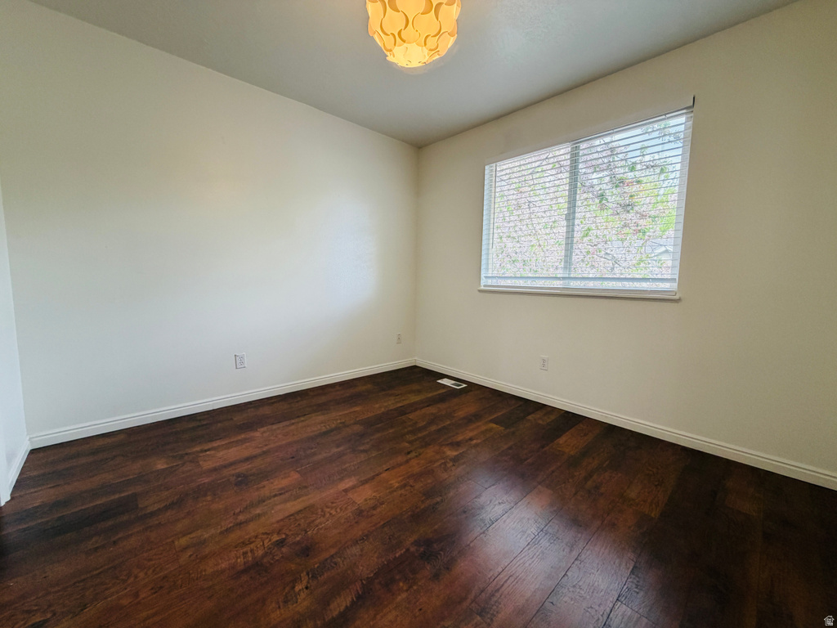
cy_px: 314
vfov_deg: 85.7
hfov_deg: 102.1
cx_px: 418
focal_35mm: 14
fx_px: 339
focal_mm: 2.22
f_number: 2.2
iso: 200
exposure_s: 1/120
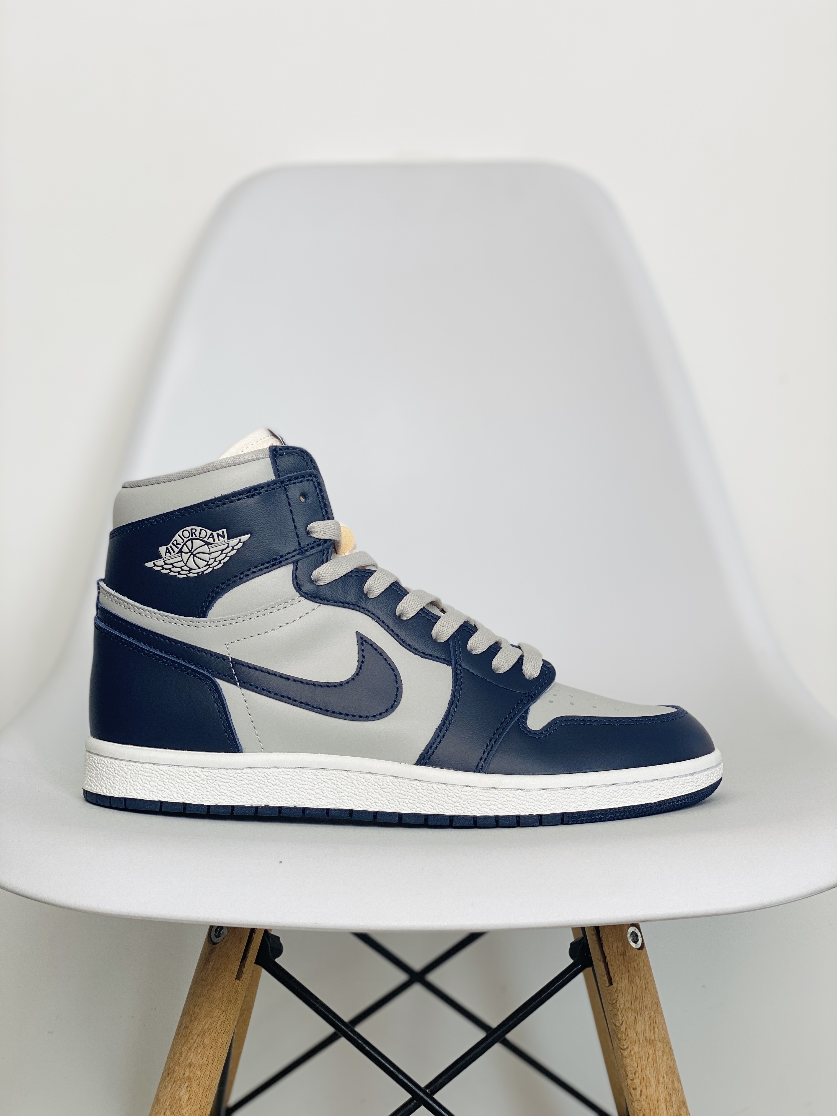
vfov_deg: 36.8
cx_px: 418
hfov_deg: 28.0
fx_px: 1676
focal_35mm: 52
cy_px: 558
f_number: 2
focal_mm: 6
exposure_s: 1/117
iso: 20
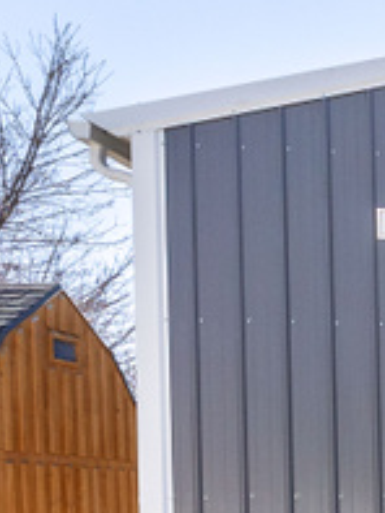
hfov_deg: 13.0
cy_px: 590
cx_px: 989
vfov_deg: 23.2
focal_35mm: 78
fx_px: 1155
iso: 400
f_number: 9
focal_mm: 15.6
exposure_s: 1/800
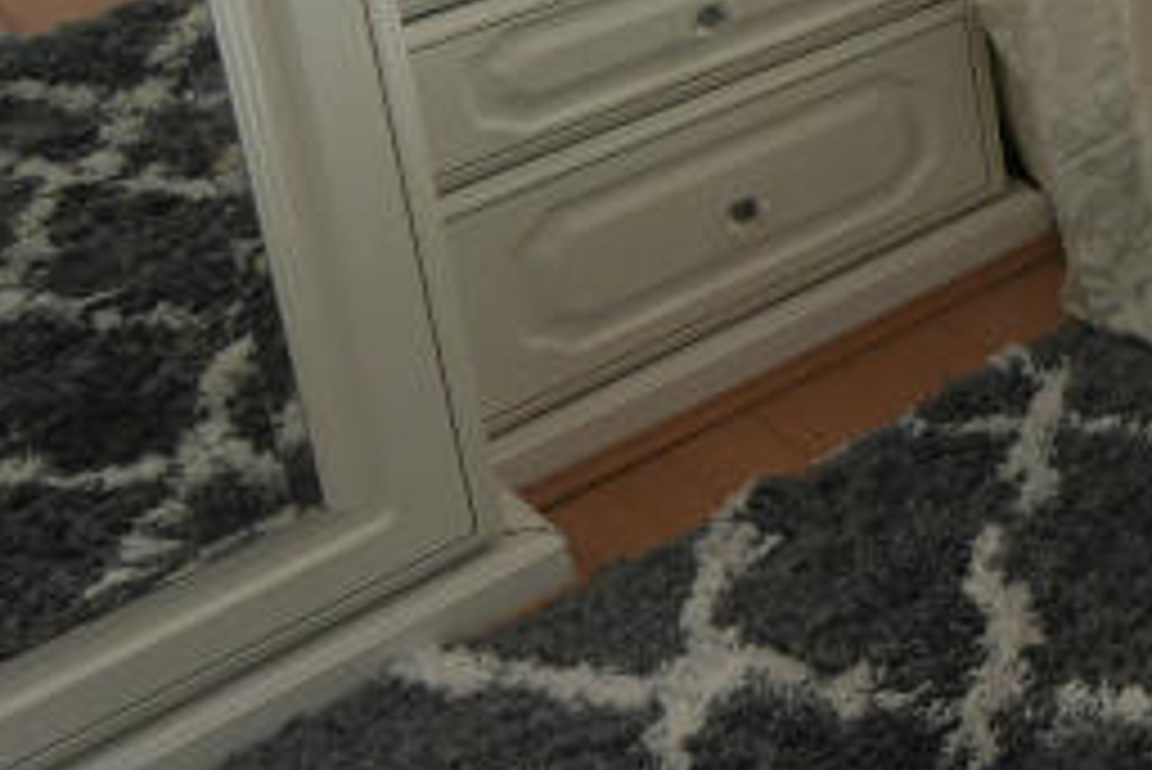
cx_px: 2174
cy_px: -520
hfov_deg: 20.5
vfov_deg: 18.7
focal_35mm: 60
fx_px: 1921
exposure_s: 1/60
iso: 160
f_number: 4
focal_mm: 10
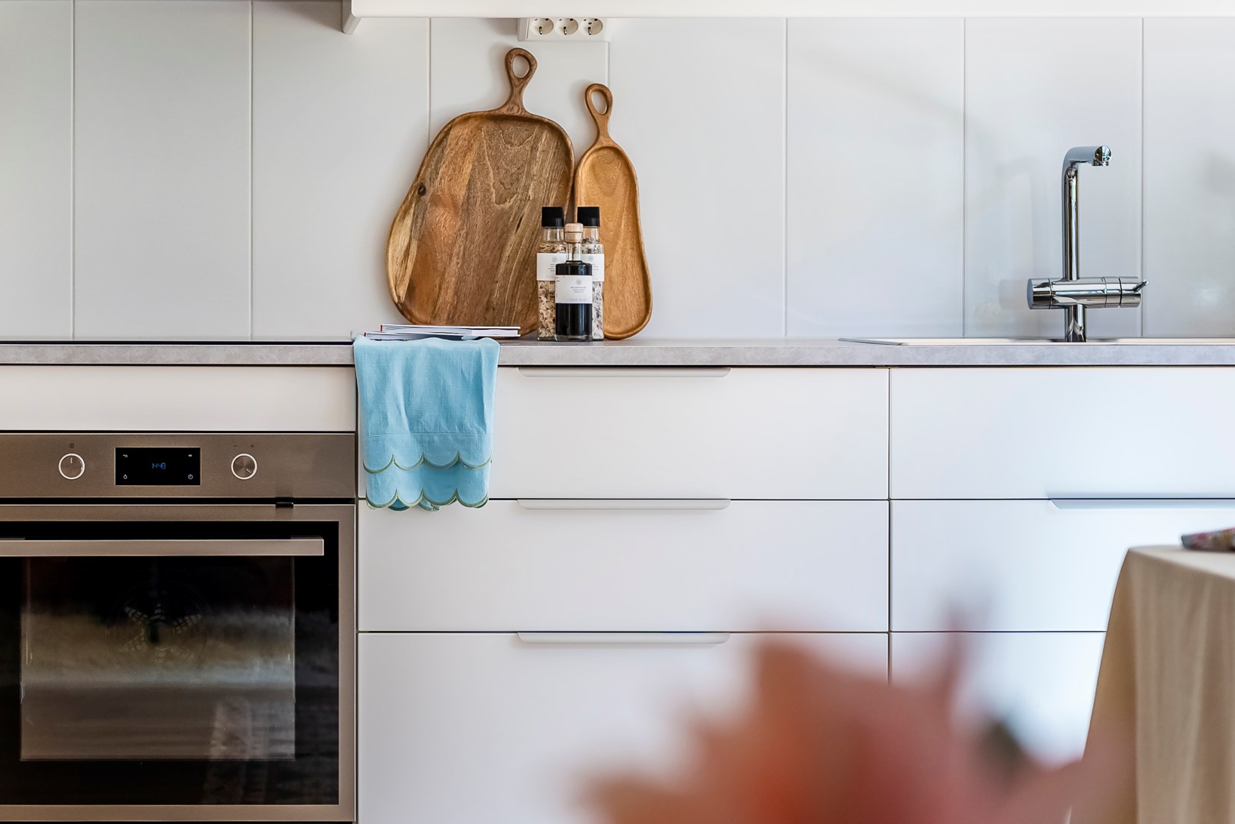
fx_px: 3191
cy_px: 375
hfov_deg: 21.8
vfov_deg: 14.7
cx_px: 435
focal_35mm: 93
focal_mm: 47
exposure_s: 1/250
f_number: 2.8
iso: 640
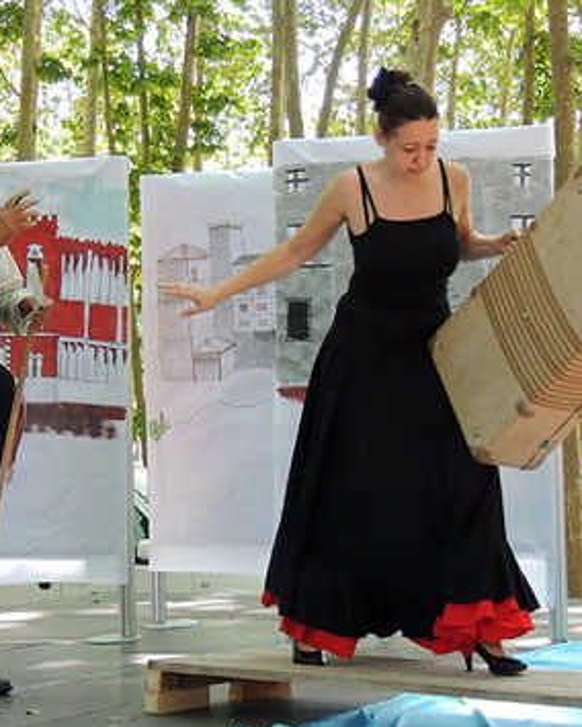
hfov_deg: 15.5
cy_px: 367
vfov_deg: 19.4
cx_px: 191
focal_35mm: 99
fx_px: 2132
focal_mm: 13.3
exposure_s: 1/200
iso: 640
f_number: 3.9
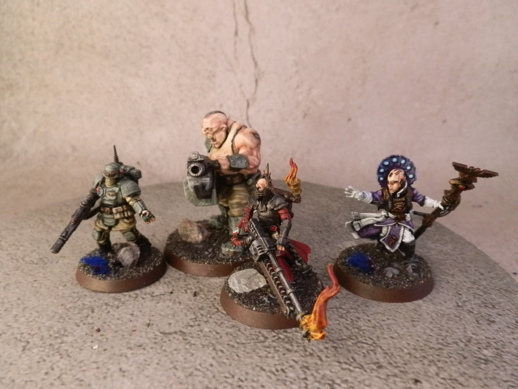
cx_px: 259
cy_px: 194
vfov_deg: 49.7
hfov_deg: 63.4
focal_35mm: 28
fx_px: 419
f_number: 3.1
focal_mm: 5
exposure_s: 1/125
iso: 400
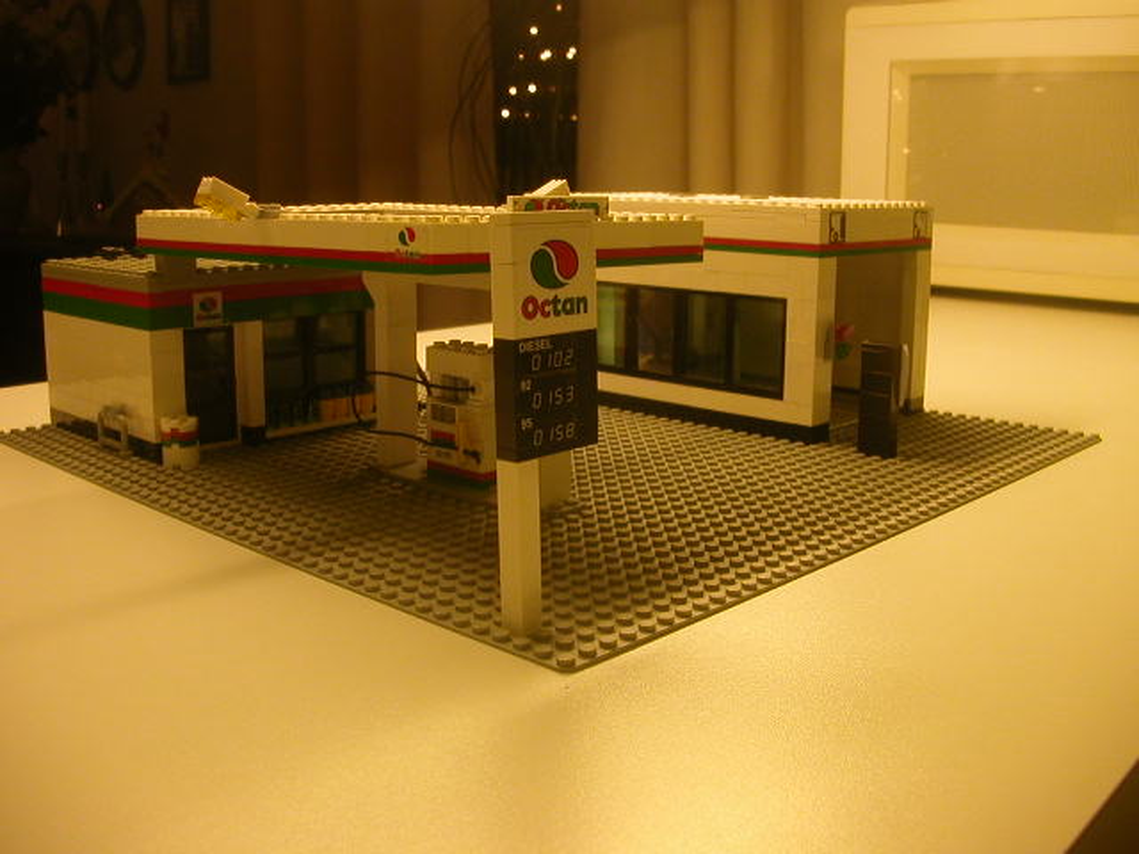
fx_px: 1217
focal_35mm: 37
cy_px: 427
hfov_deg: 50.1
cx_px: 570
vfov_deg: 38.7
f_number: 2.7
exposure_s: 1/30.1
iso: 108
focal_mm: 5.6
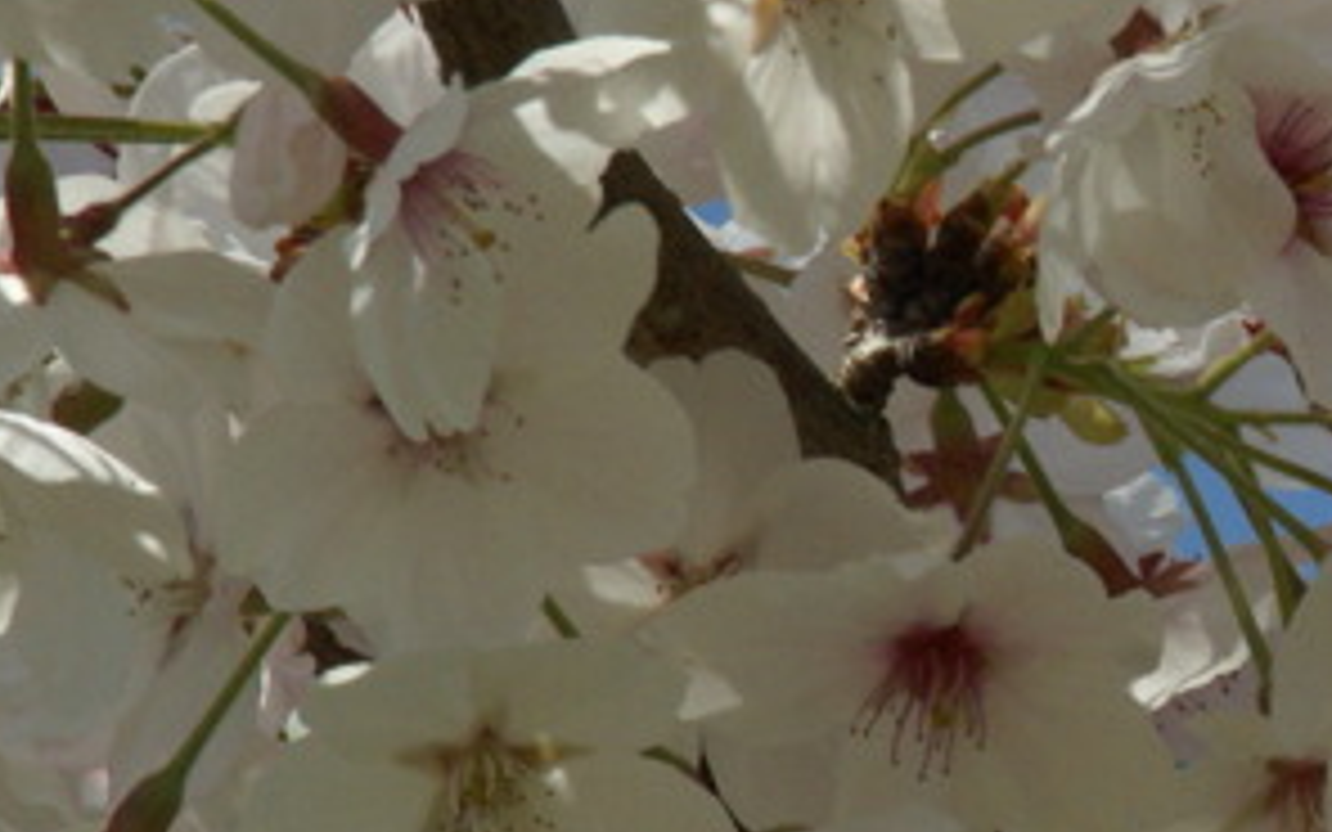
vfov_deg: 2.4
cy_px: 429
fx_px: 20211
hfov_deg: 3.8
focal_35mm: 557
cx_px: 1714
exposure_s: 1/160
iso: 320
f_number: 22
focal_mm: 105
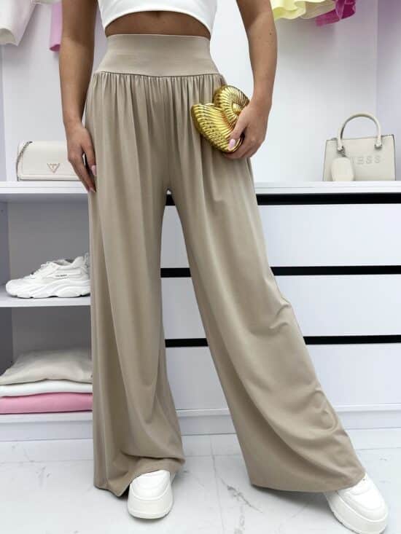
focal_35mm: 24
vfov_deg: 71.6
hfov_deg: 56.8
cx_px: 200
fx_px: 371
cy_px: 267
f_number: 1.8
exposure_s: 1/570
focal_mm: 6.86
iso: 80
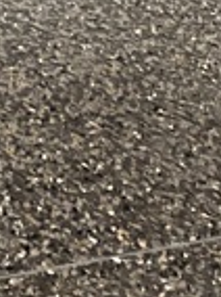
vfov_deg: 8.5
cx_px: -136
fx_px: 1605
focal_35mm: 188
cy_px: -648
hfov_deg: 7.7
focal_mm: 5.1
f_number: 1.6
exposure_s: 1/120
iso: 125
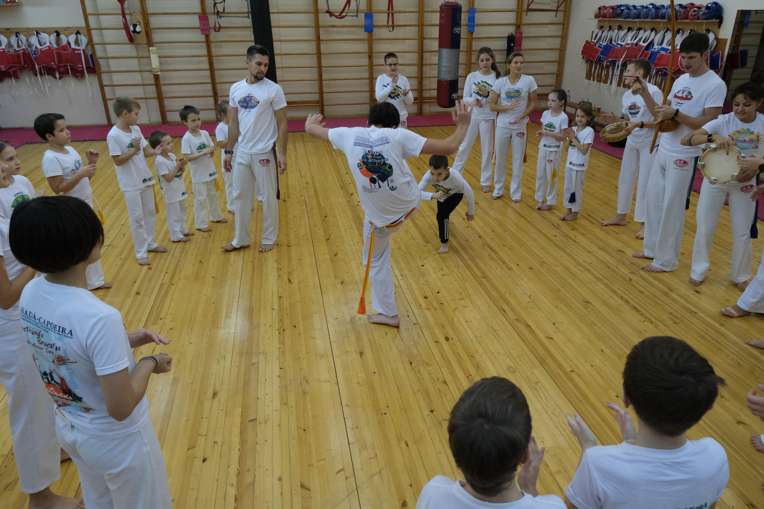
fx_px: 552
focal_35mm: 26
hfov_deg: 69.4
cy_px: 254
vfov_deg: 49.6
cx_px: 382
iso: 2500
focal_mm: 17
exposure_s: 1/320
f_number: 3.8
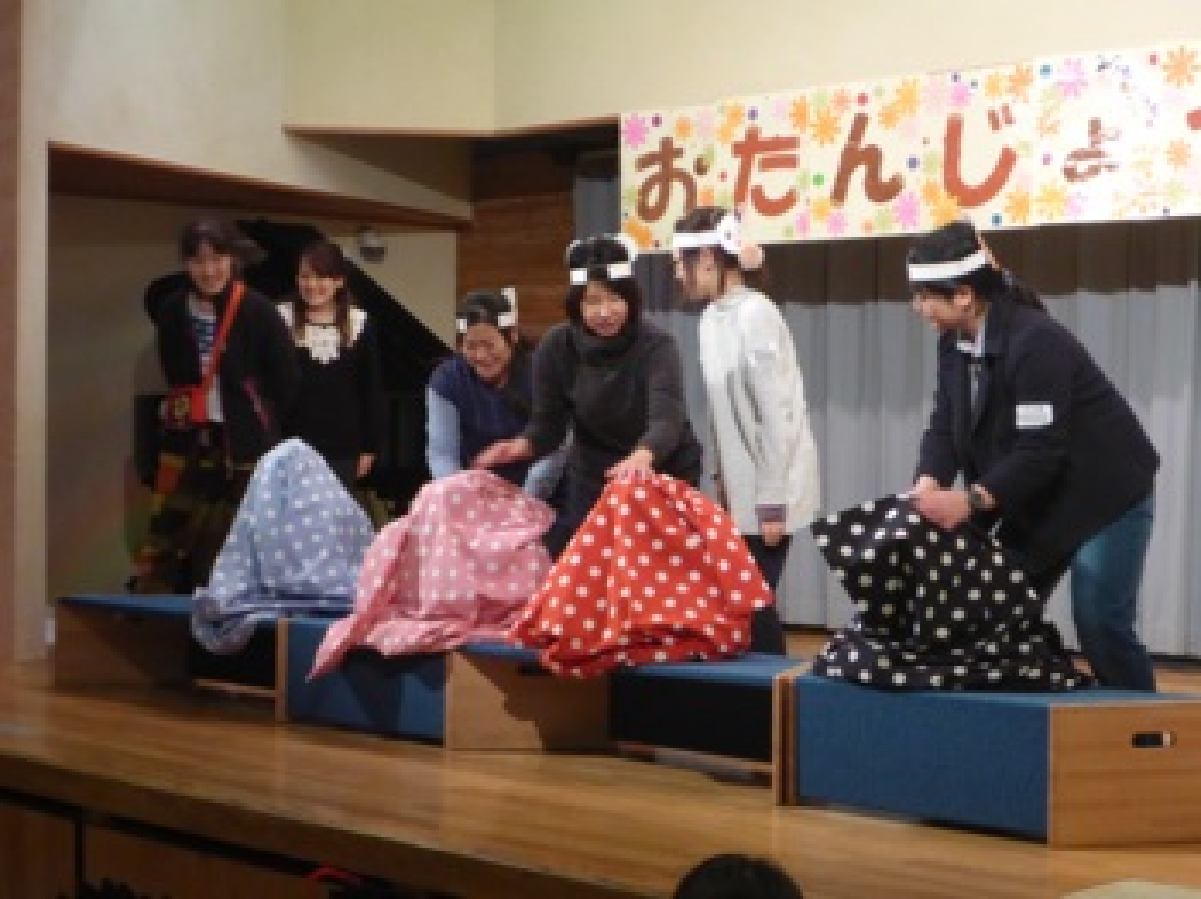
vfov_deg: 22.6
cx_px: 600
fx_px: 2254
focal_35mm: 65
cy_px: 450
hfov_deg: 29.8
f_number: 5.2
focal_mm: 11
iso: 800
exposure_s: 1/30
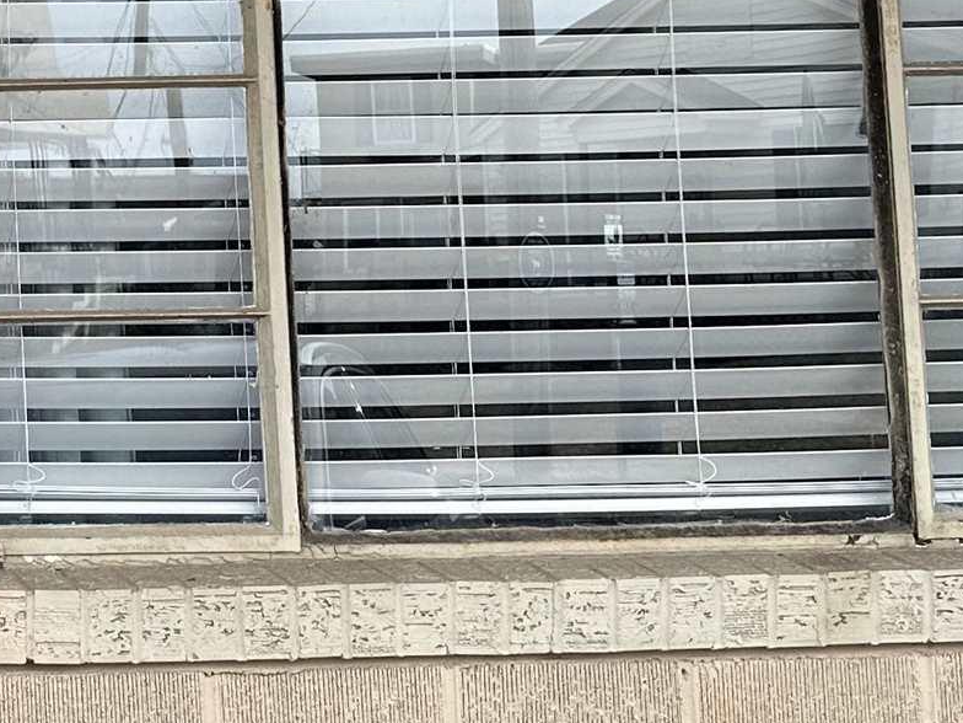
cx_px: -464
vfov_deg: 15.6
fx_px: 2615
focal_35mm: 94
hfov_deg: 18.6
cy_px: 87
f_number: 1.78
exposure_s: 1/1072
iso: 80
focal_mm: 6.86
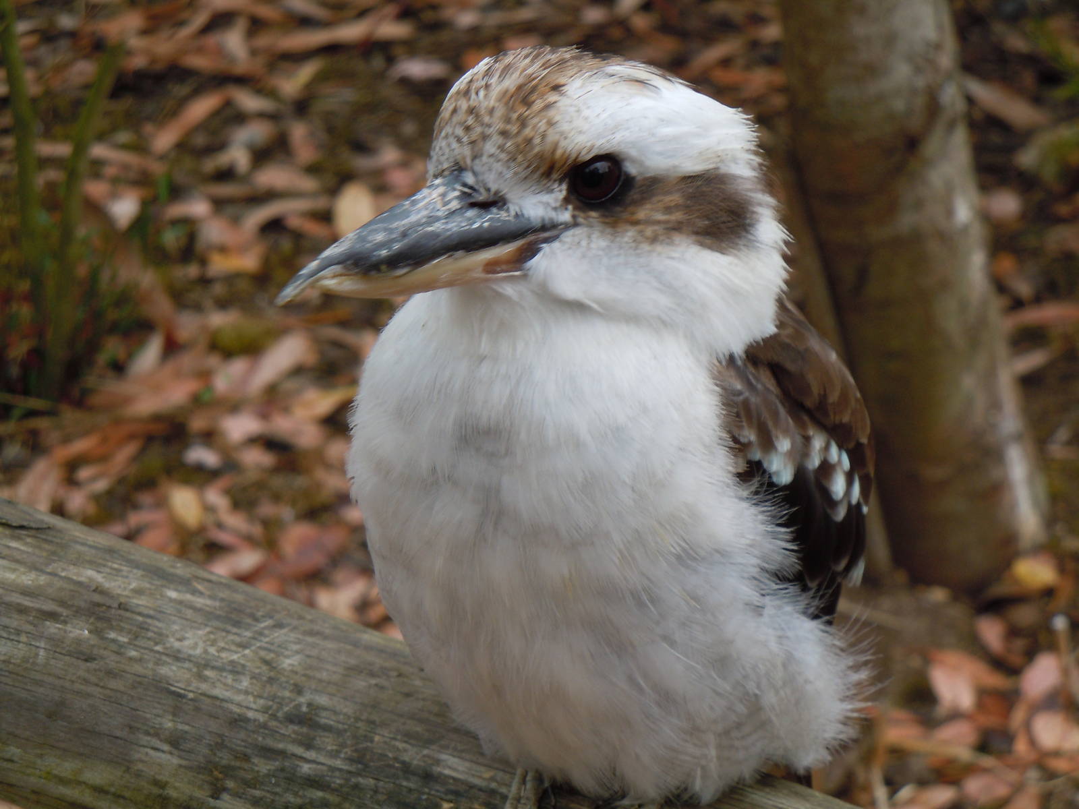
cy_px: 404
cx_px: 540
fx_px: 4146
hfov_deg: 14.8
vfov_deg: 11.1
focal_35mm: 133
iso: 125
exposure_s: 1/125
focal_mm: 24
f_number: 4.6
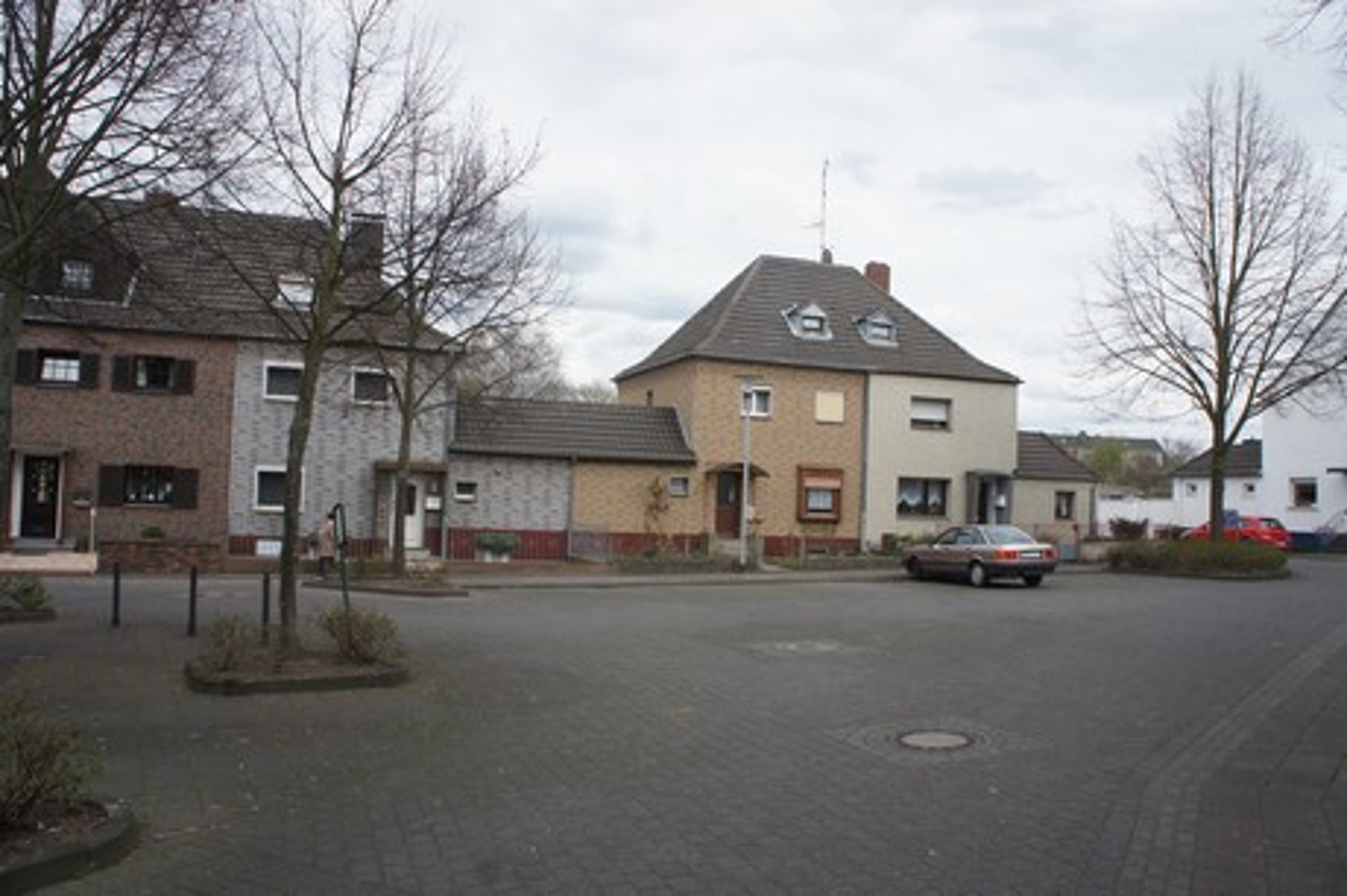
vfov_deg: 47.9
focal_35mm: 27
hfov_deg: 67.4
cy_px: 448
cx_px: 674
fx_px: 1009
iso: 200
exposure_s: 1/250
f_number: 7.1
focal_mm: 18
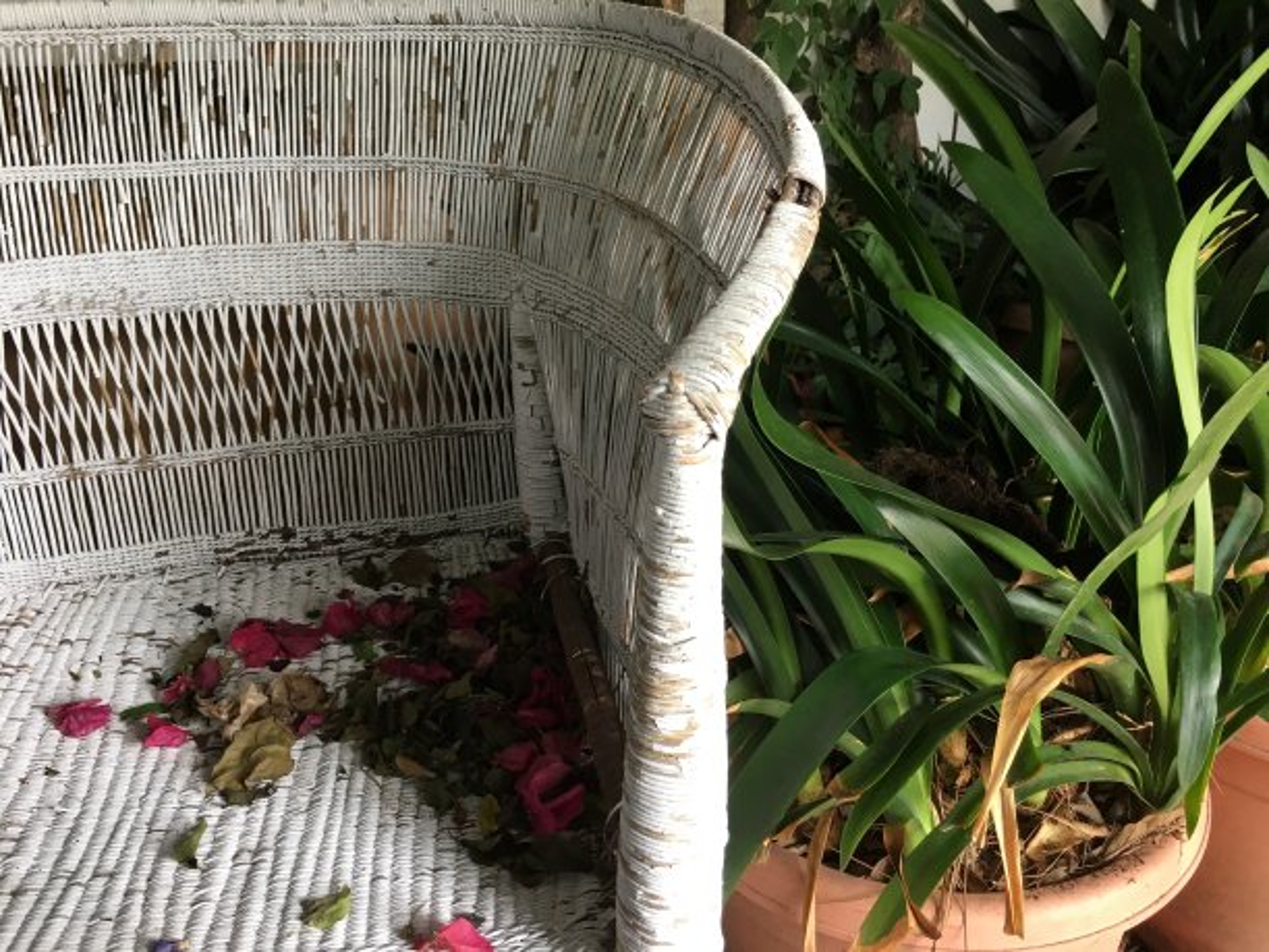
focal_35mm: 29
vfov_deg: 48.2
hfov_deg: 61.7
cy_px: 476
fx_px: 1063
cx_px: 634
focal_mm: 4.15
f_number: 2.2
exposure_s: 1/30
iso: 32
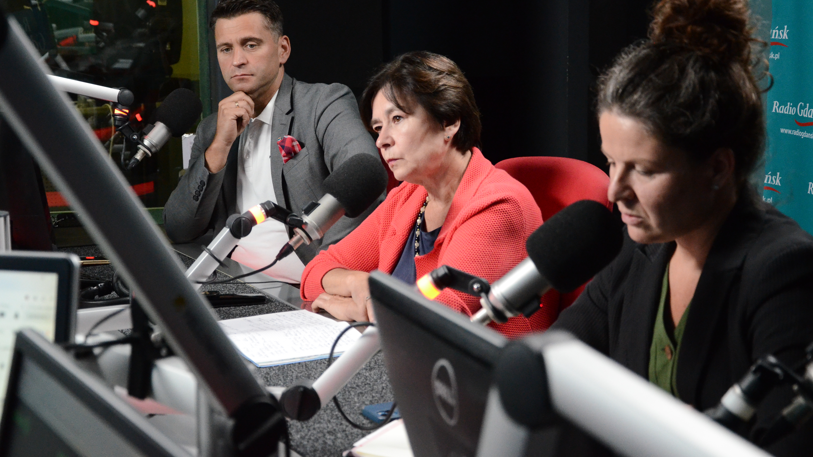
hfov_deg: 31.9
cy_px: 198
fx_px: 1423
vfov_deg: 18.3
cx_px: 407
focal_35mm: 66
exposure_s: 1/100
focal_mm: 42
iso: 4000
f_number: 4.8
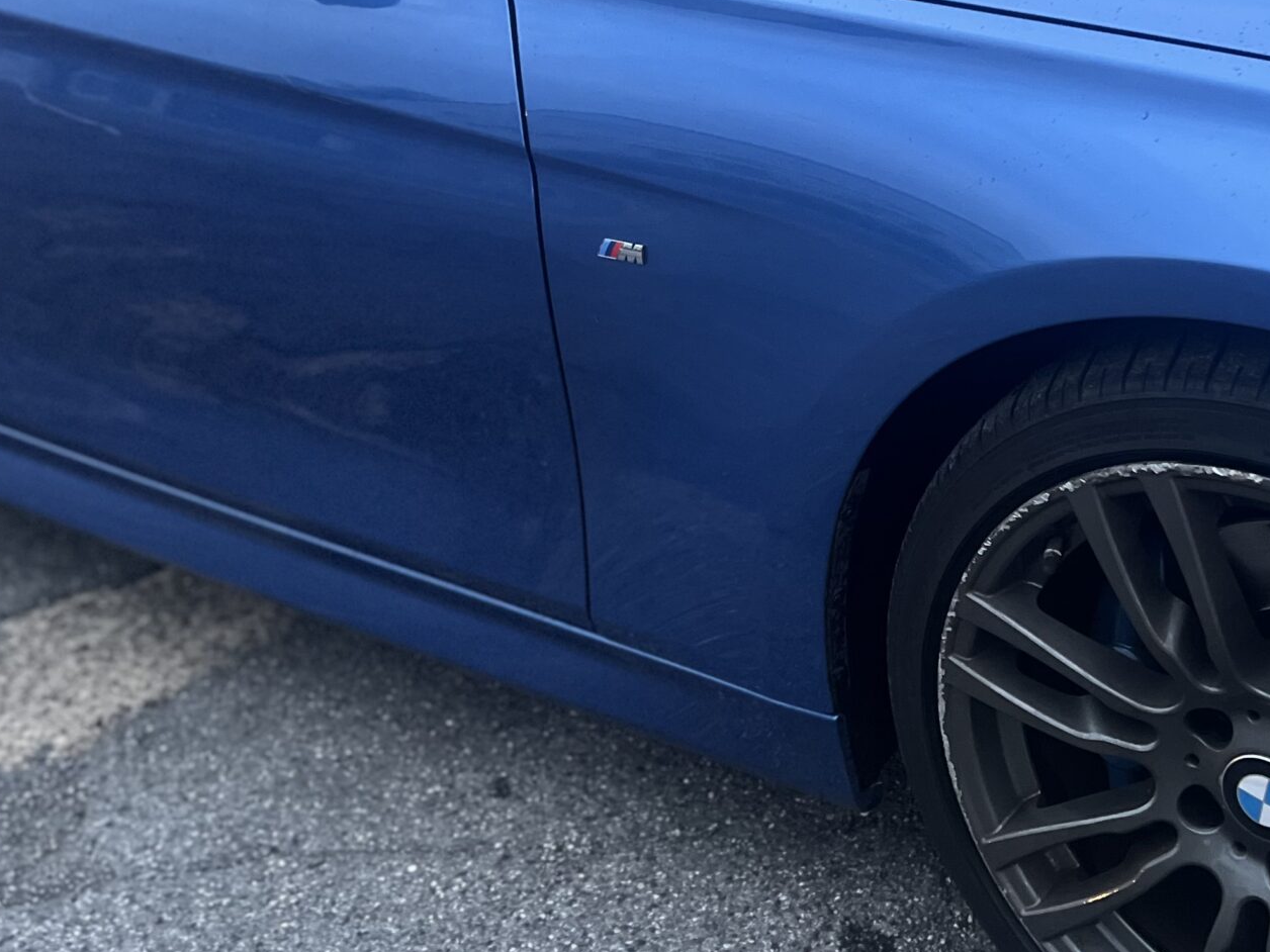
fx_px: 1944
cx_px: 843
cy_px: 302
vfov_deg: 27.3
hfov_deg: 35.8
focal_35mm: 53
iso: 500
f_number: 1.5
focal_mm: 5.7
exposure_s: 1/33
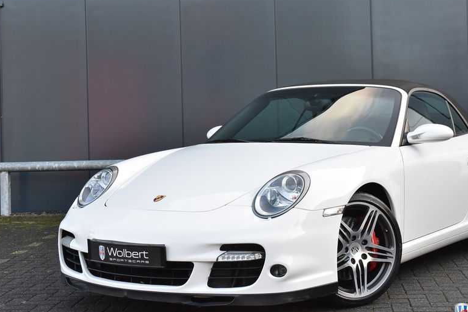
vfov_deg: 19.5
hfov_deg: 28.9
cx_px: 273
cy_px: 131
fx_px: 906
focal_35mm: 70
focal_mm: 35
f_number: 7.1
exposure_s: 1/200
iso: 800
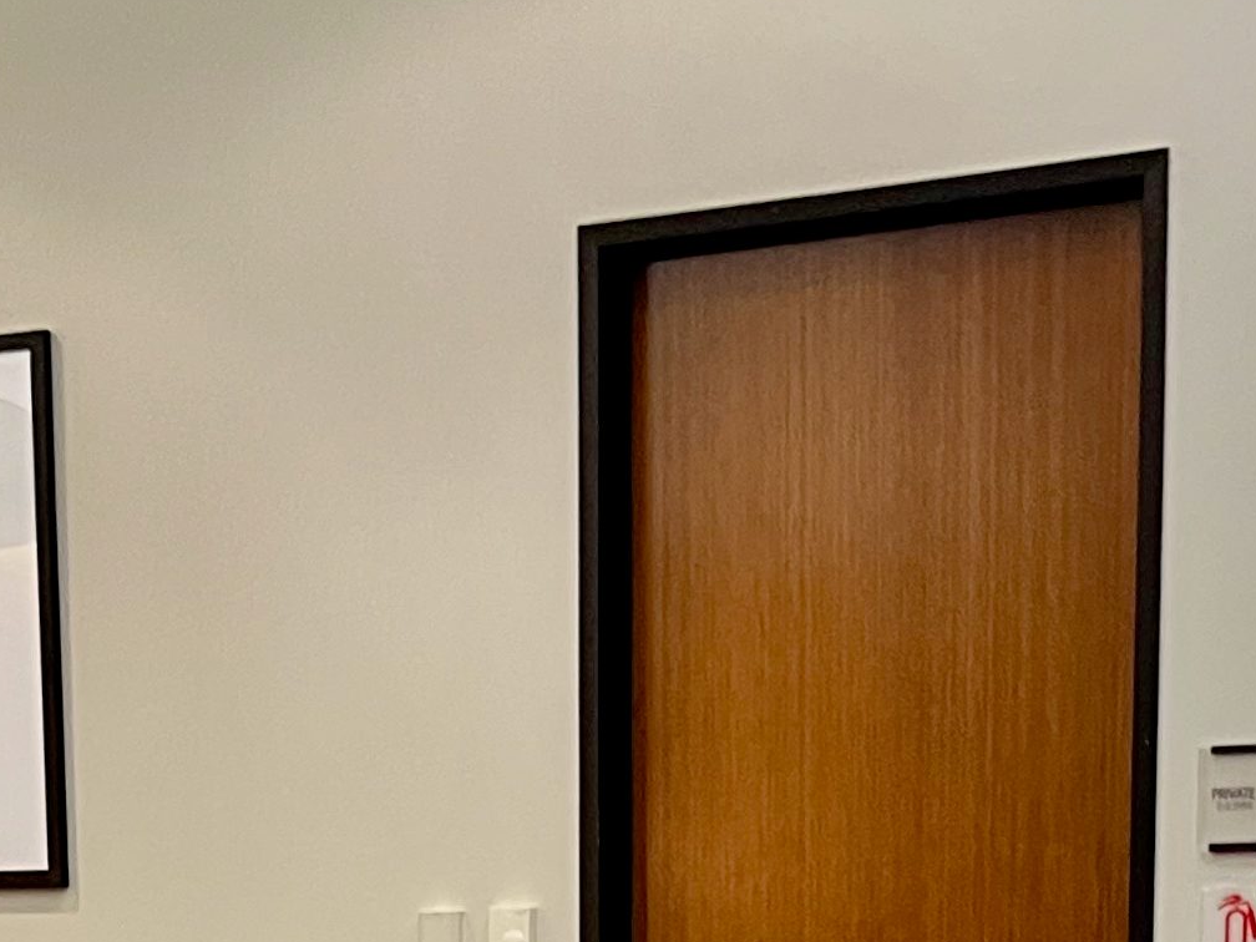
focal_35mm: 104
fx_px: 3774
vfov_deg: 13.3
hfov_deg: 18.8
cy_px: 1508
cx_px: 307
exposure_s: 1/60
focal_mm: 5.7
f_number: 1.5
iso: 250
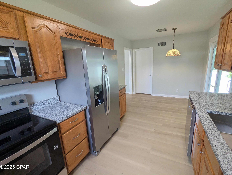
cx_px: 116
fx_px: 107
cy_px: 88
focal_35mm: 16
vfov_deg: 78.2
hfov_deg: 94.4
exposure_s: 1/120
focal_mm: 2.35
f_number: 2.2
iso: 253
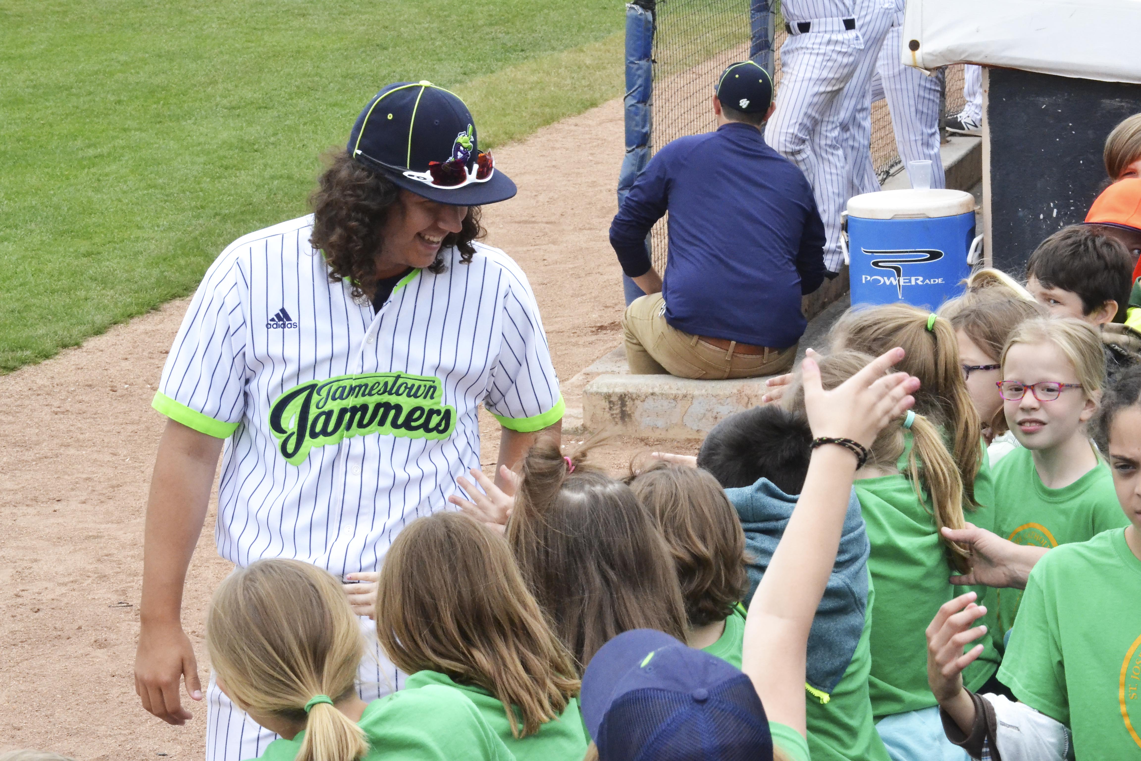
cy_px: 380
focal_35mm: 123
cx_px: 570
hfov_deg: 16.7
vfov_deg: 11.1
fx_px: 3898
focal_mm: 82
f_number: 22
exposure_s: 1/500
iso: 3200
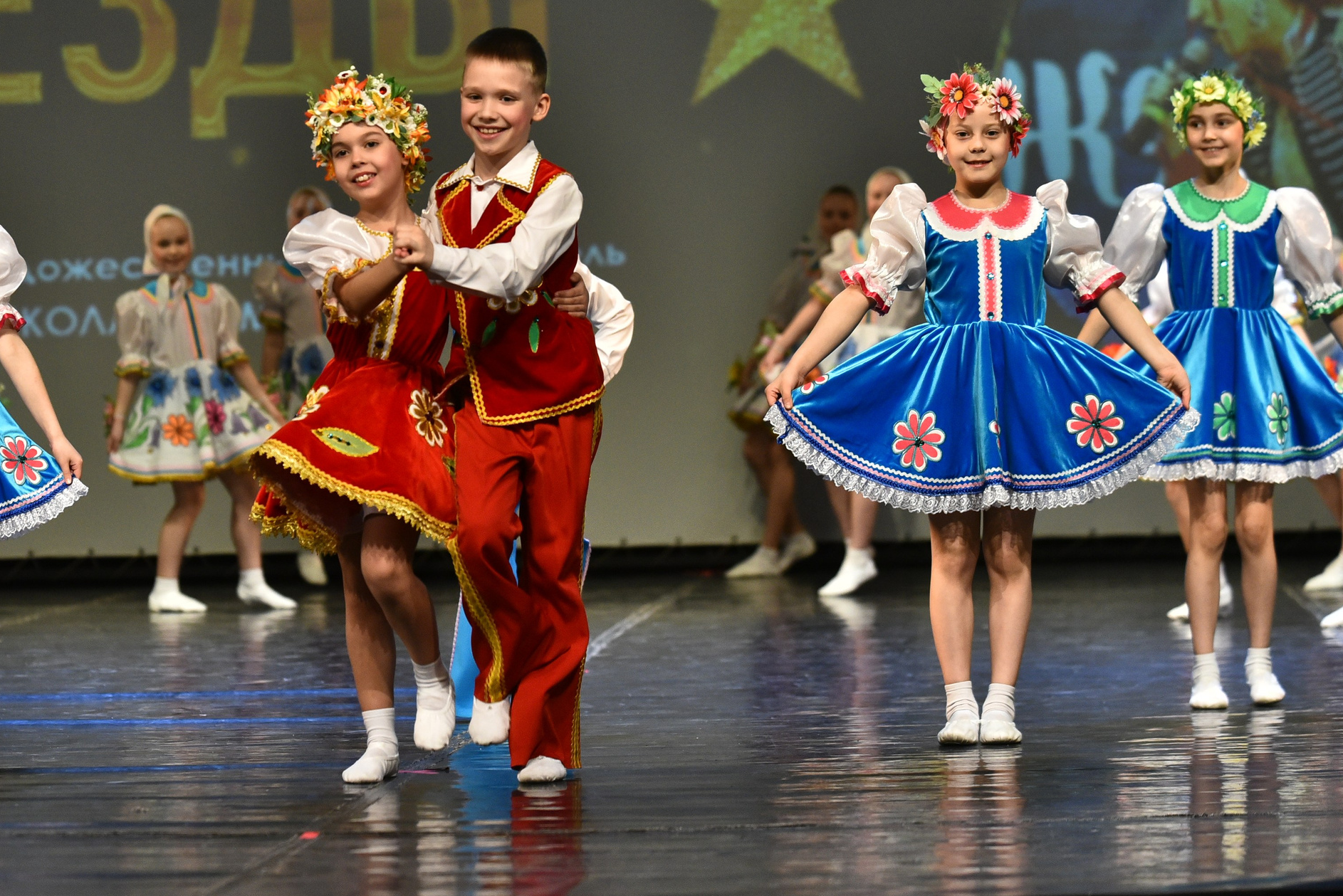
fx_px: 8359
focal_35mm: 224
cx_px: 469
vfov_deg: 6.1
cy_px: 352
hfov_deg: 9.2
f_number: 3.2
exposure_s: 1/500
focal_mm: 165
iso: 2500
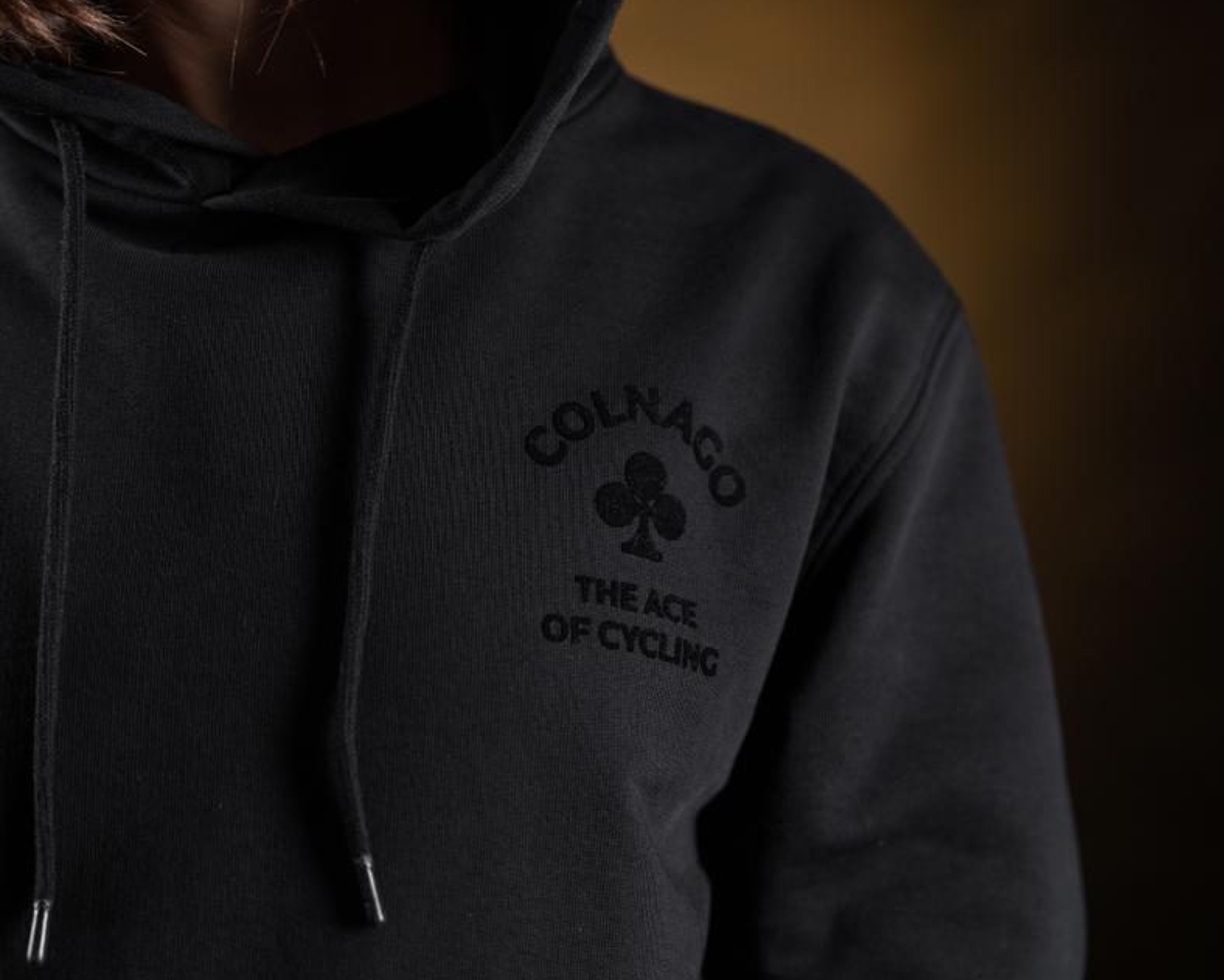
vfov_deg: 19.2
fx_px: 2899
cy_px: 488
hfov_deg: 23.8
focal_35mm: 80
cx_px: 609
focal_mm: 70
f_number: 2.8
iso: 250
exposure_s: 1/160
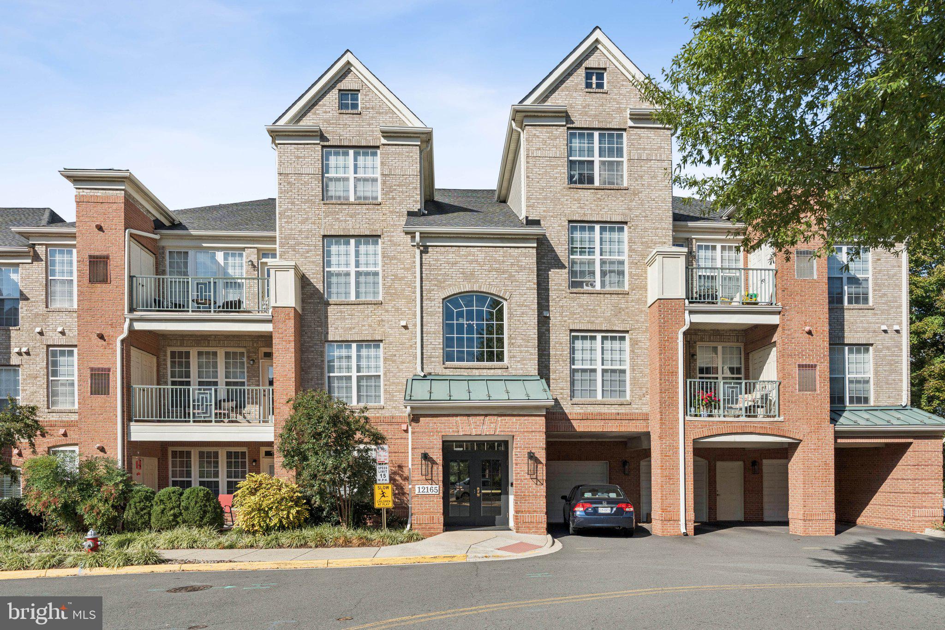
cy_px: 315
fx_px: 551
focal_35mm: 21
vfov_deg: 59.5
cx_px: 472
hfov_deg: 81.2
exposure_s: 1/1600
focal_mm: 21
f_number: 9
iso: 400
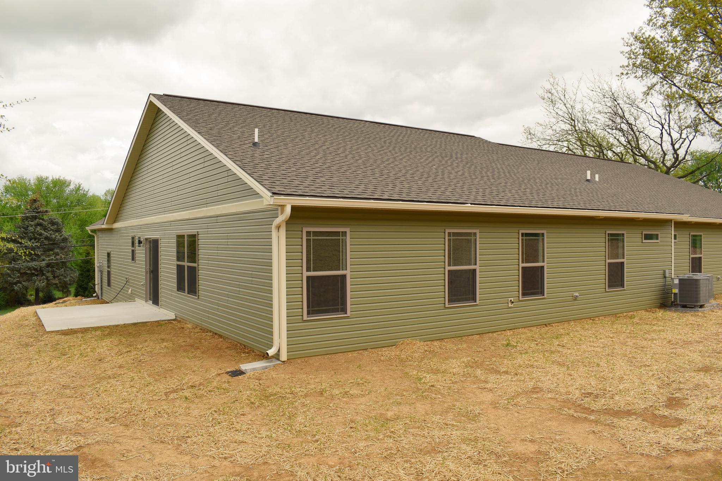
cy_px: 240
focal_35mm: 27
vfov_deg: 47.9
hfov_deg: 67.4
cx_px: 361
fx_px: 541
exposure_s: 1/200
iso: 100
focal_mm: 18
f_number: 8
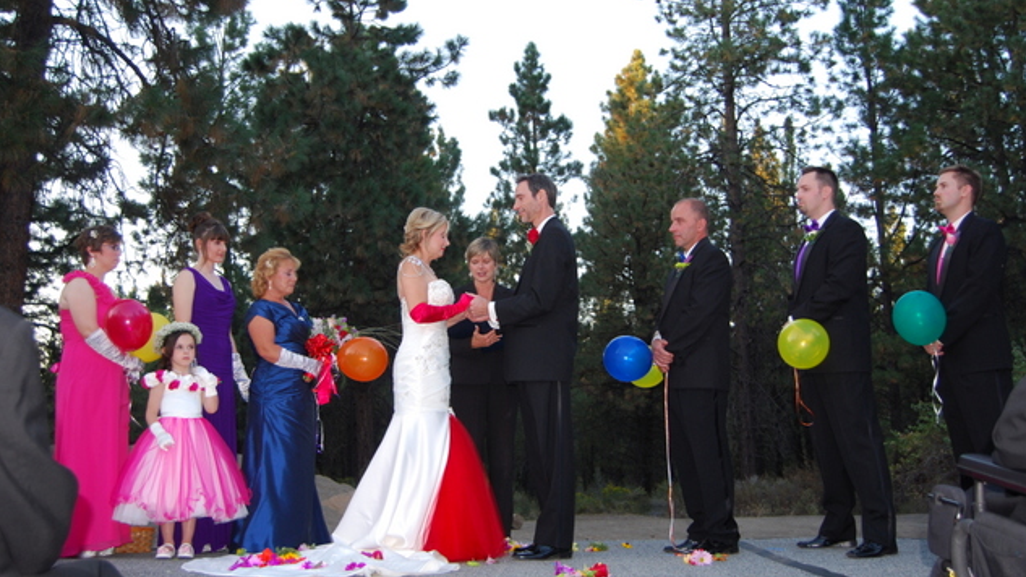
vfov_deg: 33.7
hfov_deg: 56.6
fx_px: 952
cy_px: 289
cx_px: 515
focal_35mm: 35
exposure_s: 1/60
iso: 200
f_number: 3.8
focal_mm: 22
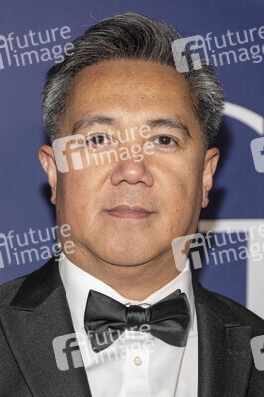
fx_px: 1322
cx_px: 132
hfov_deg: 11.4
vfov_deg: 17.1
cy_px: 198
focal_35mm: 120
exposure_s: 1/200
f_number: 5.6
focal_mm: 120
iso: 800
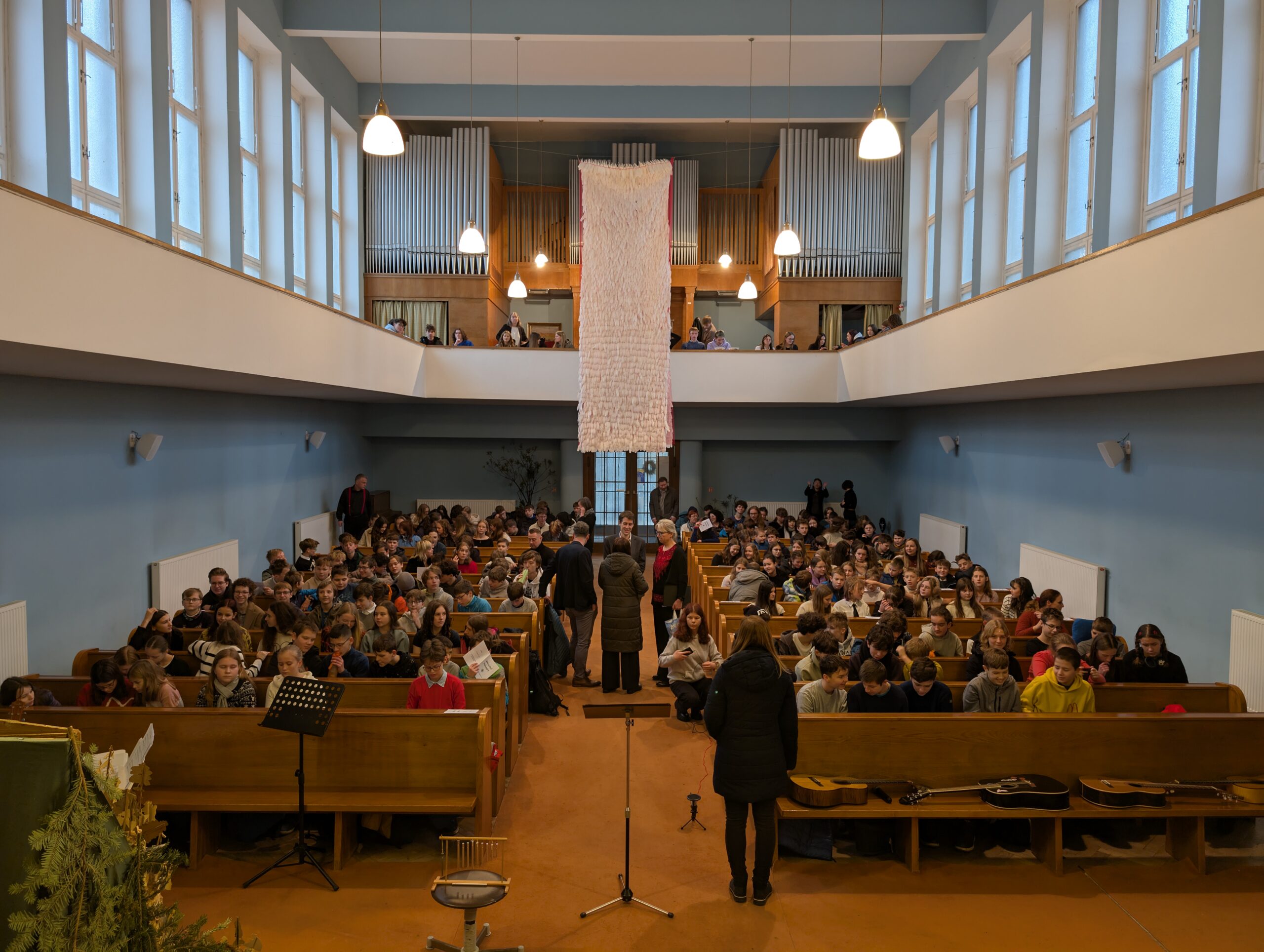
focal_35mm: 24
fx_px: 878
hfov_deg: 71.5
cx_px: 632
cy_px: 476
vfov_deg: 56.9
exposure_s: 1/47.4
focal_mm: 6.9
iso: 103
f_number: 1.68
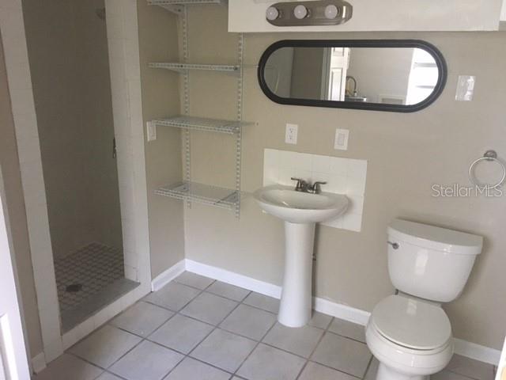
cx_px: 253
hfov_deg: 61.7
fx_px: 424
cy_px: 190
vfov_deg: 48.2
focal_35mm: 29
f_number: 2.2
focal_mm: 4.15
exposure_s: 1/15
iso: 200
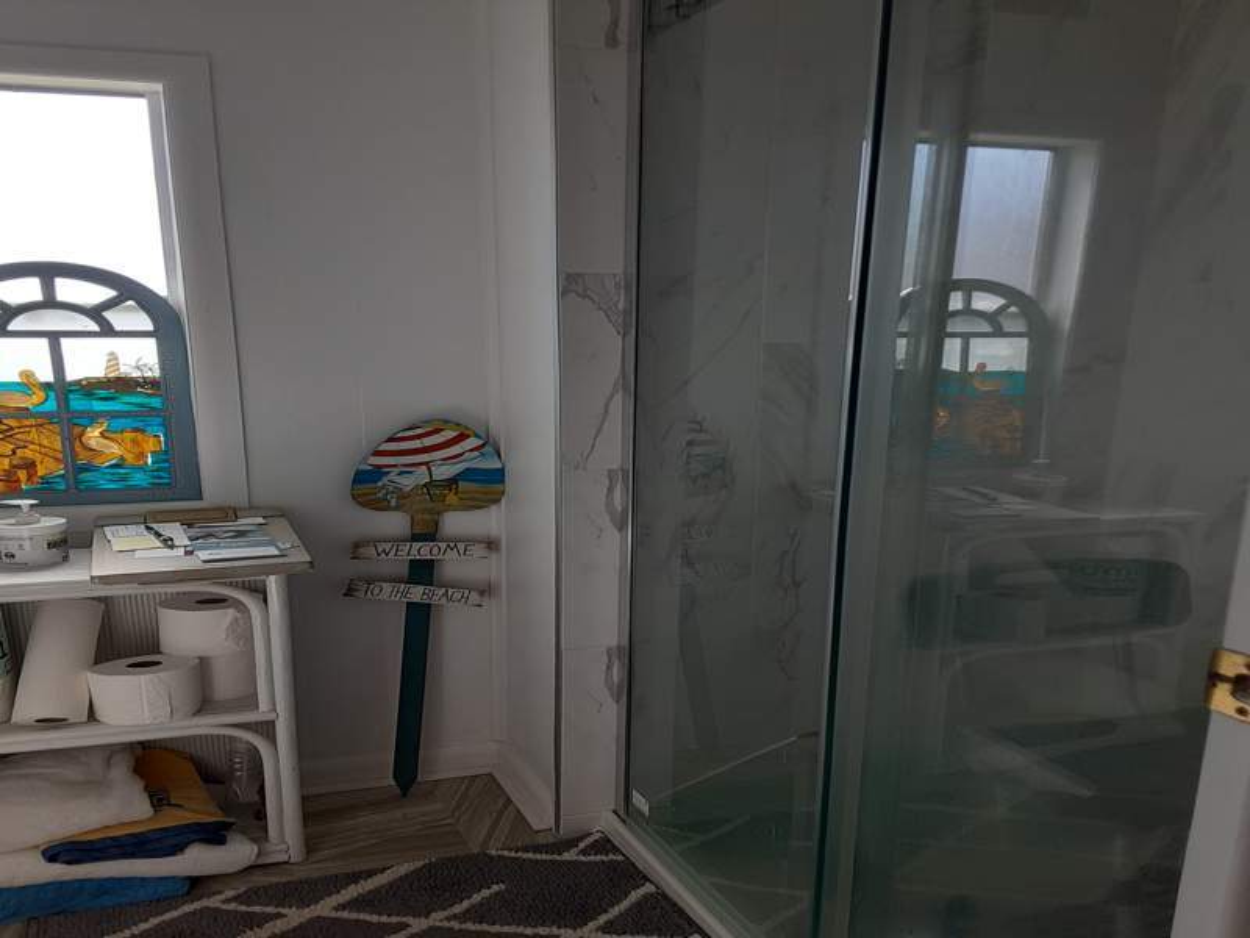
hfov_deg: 65.3
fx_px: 975
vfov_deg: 51.4
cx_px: 625
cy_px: 469
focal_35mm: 27
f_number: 1.9
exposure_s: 1/125
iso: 40
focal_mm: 2.91
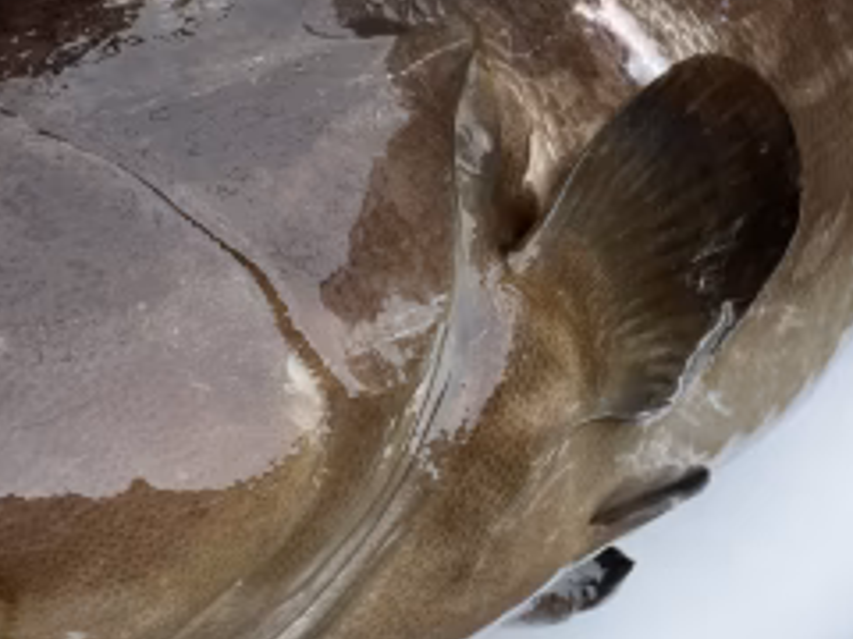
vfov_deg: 22.6
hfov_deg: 28.7
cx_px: 89
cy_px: 373
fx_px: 1602
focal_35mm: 65
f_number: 1.6
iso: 32
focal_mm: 4.2
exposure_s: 1/1147
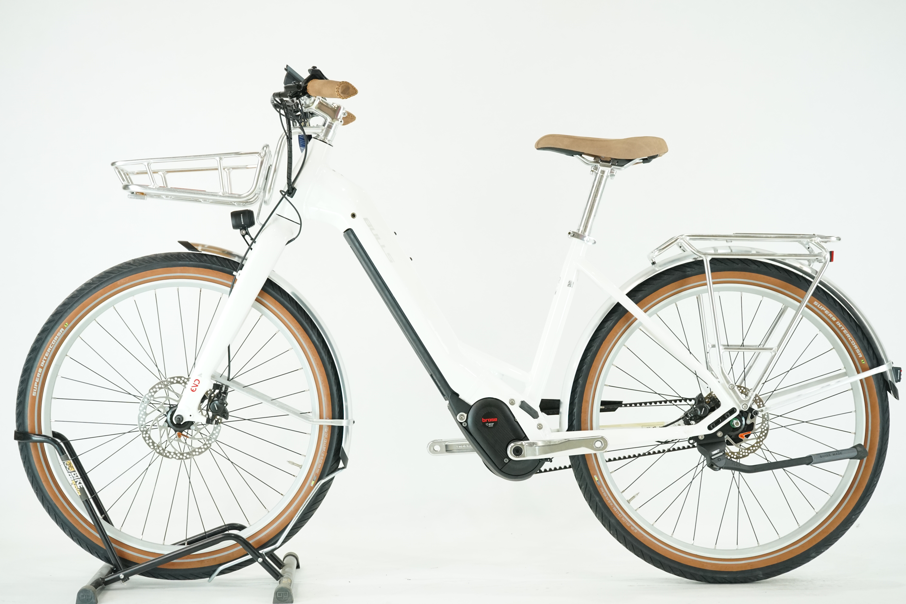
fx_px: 1535
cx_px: 453
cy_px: 302
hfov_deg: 32.9
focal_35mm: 61
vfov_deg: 22.3
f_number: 6.3
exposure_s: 1/200
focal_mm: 61
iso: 2500
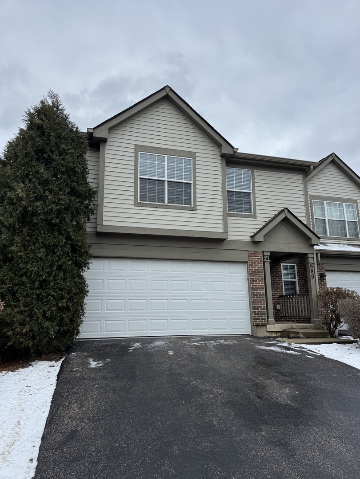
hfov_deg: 56.8
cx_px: 180
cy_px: 240
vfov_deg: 71.6
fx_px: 333
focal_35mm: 24
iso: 80
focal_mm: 6.76
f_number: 1.78
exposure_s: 1/1094
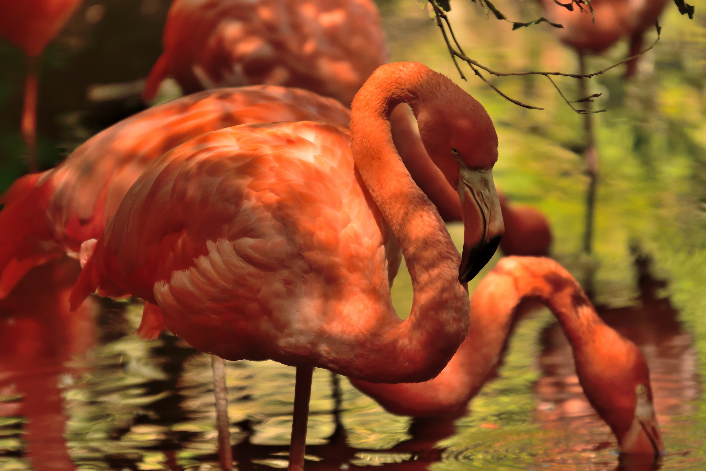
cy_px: 236
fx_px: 11766
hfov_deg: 3.4
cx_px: 353
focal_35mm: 600
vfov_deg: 2.3
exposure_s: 1/400
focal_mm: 400
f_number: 5.6
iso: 800
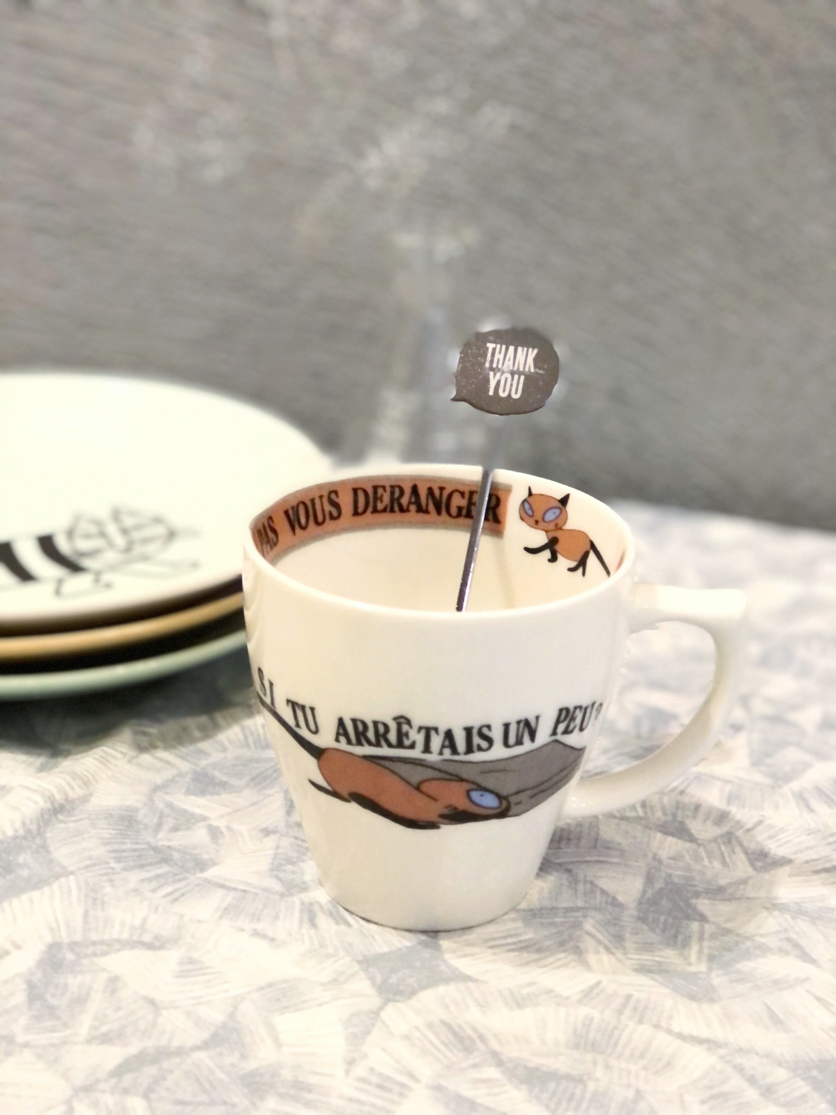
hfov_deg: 25.7
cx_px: 418
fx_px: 1835
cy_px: 558
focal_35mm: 57
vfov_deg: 33.8
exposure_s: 1/30
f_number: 2.8
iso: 500
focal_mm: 6.6
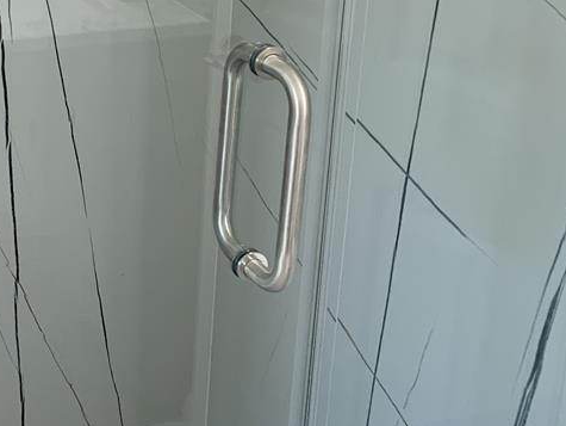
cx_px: -93
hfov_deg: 25.3
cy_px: -20
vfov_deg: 20.2
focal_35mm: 70
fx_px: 1145
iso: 64
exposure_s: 1/60
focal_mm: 4.25
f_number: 1.8
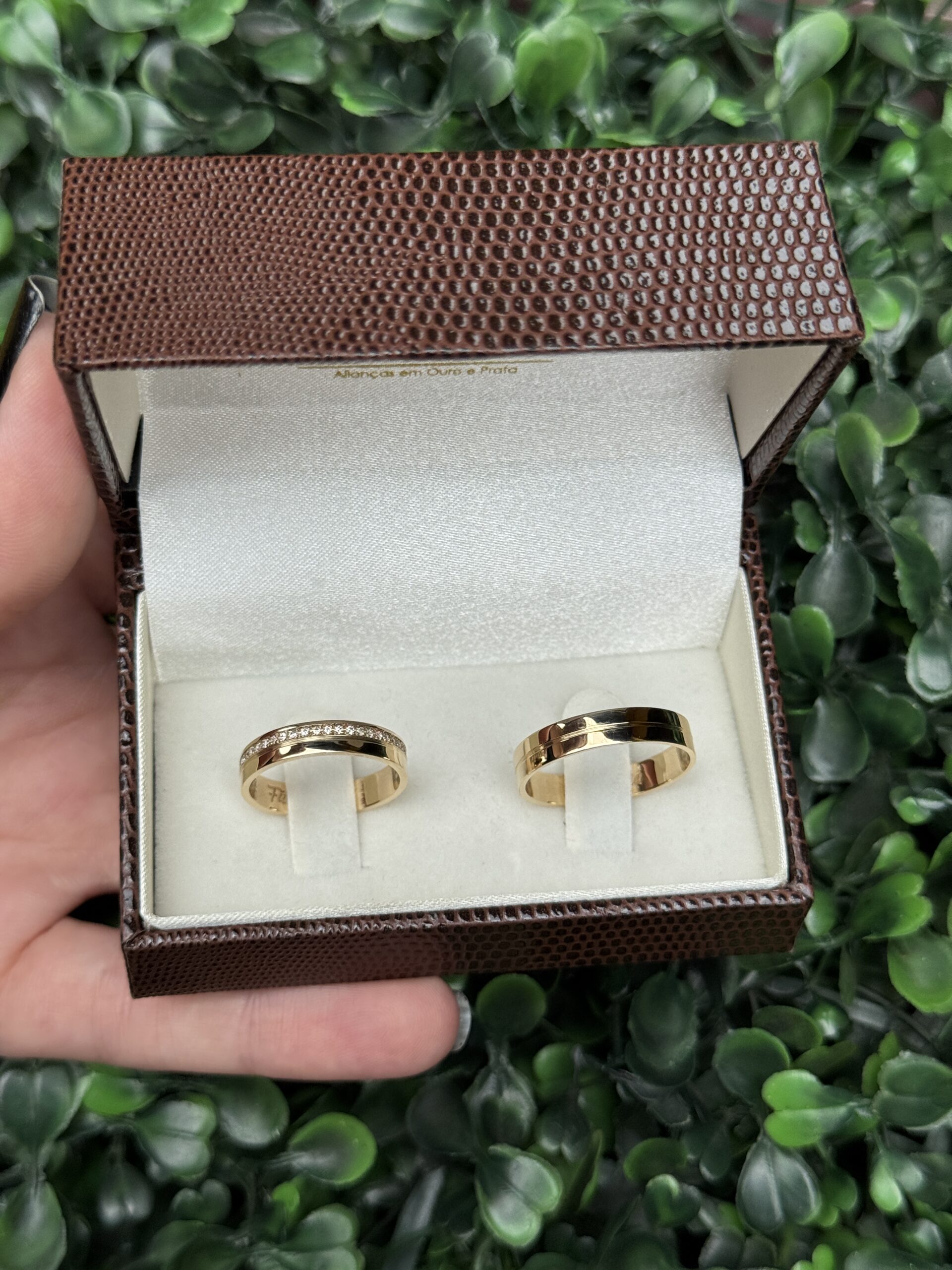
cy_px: 635
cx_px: 476
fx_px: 1760
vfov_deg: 39.7
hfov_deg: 30.3
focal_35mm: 48
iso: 64
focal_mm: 6.76
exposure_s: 1/2513
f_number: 1.78
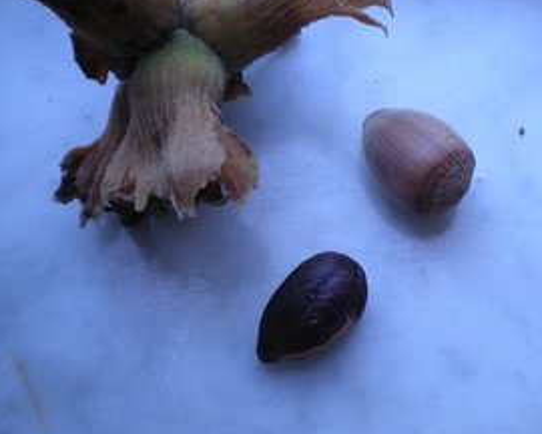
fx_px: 882
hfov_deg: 34.0
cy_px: 179
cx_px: 333
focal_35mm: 55
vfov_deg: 27.6
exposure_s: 1/58.1
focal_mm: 6.3
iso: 64
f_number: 3.1
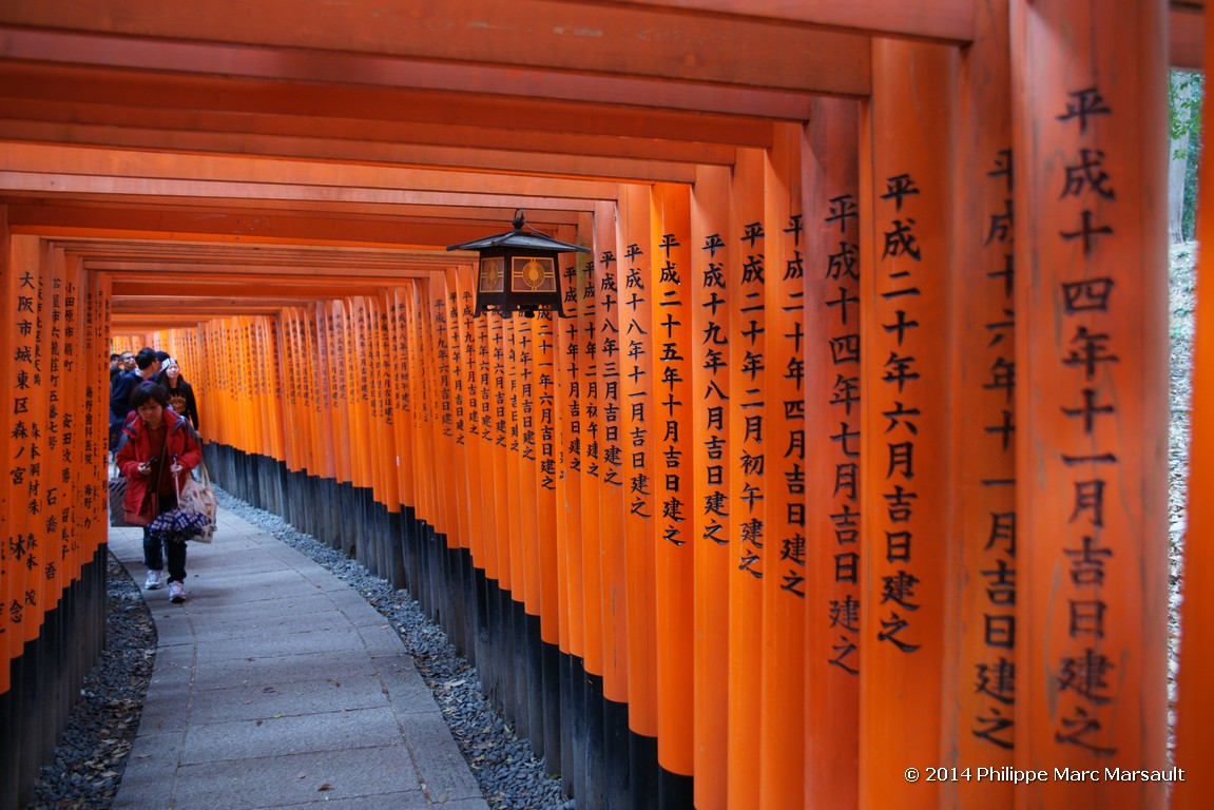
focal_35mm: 30
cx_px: 607
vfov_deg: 43.6
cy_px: 405
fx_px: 1012
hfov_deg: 61.9
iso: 400
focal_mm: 30
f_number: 3.2
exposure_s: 1/30
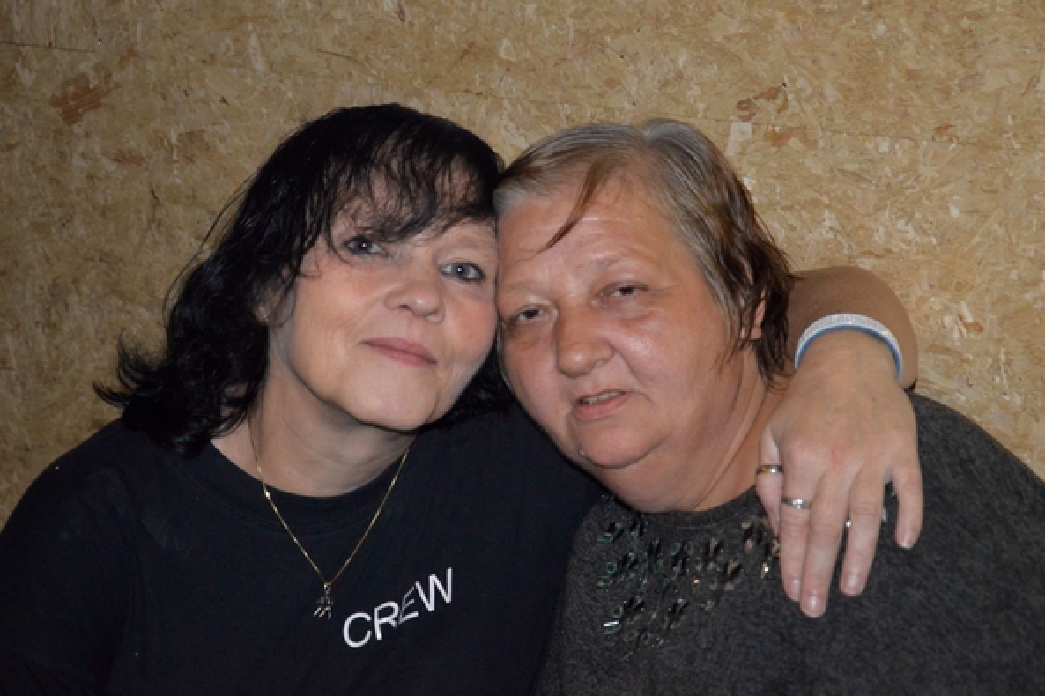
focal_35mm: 88
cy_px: 348
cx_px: 527
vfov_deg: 15.5
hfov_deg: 23.1
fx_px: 2554
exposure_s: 1/60
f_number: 5
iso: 3200
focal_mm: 58
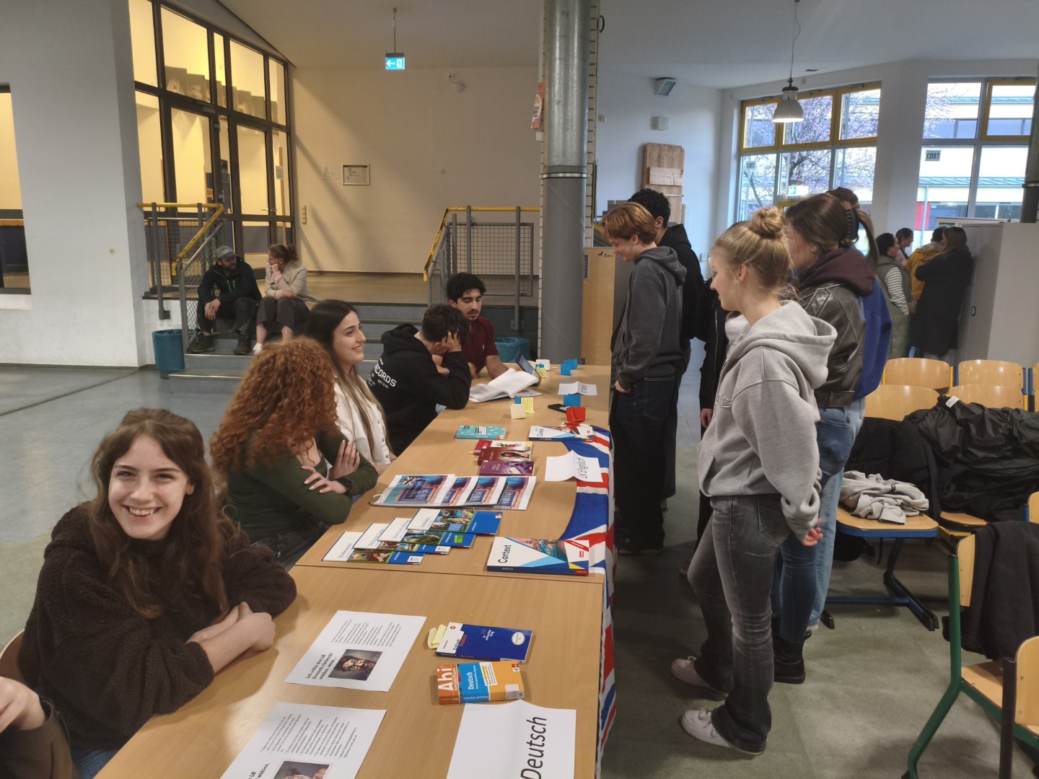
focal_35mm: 26
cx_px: 520
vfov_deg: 53.1
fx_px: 780
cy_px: 390
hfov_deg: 67.3
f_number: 1.5
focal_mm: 4.94
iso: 640
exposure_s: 1/59.9
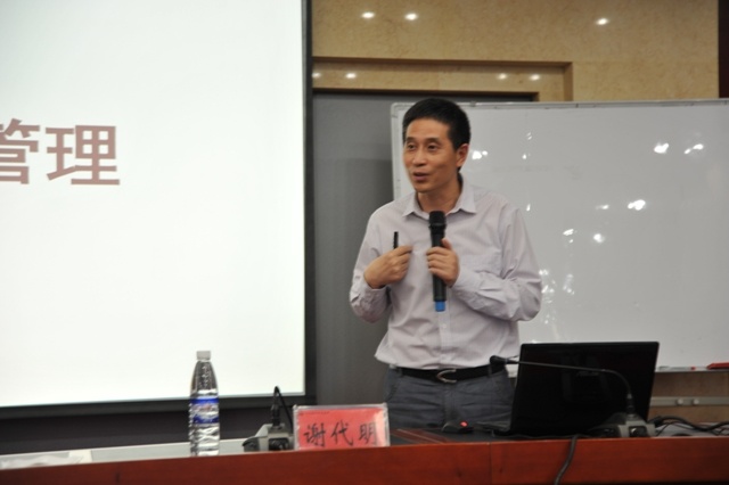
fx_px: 1255
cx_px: 364
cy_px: 242
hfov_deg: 32.4
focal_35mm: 62
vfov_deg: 21.9
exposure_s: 1/13
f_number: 4
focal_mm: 62
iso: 200
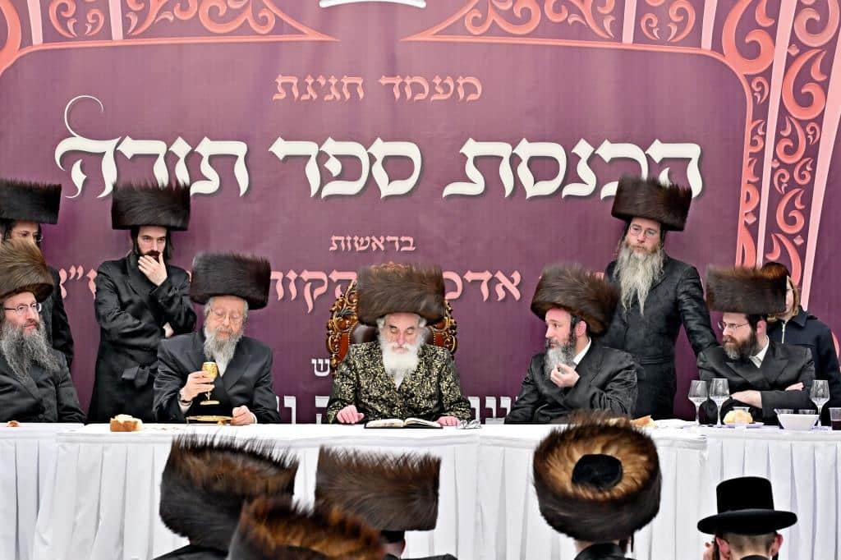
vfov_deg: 16.6
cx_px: 420
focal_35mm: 82
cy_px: 280
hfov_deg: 24.8
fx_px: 1915
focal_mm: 55
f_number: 4
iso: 500
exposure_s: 1/200
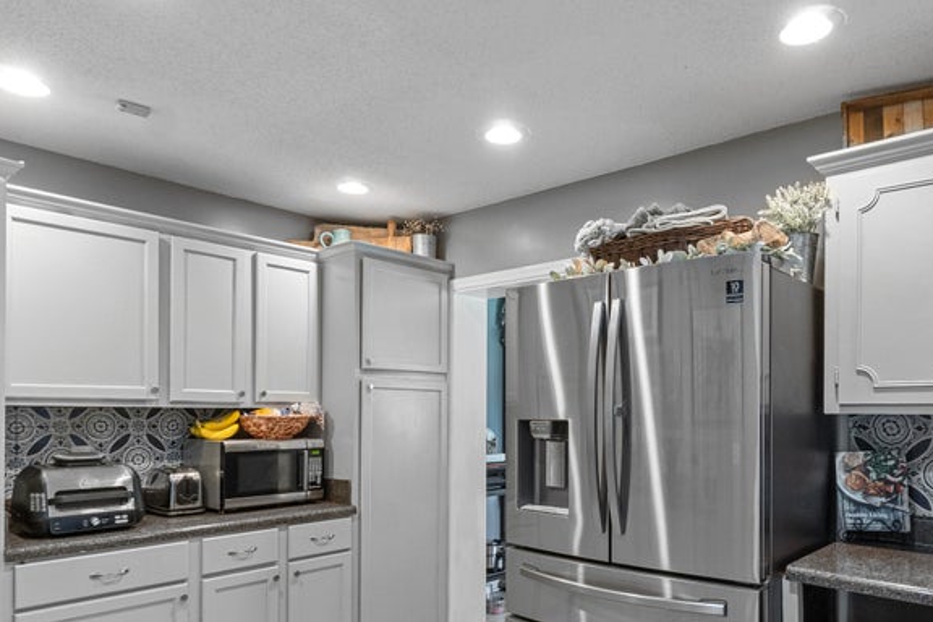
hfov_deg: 71.2
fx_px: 648
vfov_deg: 50.6
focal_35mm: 25
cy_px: 402
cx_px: 530
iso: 800
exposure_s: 1/8
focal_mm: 10
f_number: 8
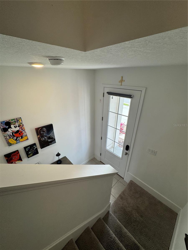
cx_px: 94
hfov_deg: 85.7
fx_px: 101
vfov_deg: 102.1
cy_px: 125
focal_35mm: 14
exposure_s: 1/163
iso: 40
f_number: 2.2
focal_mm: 2.22
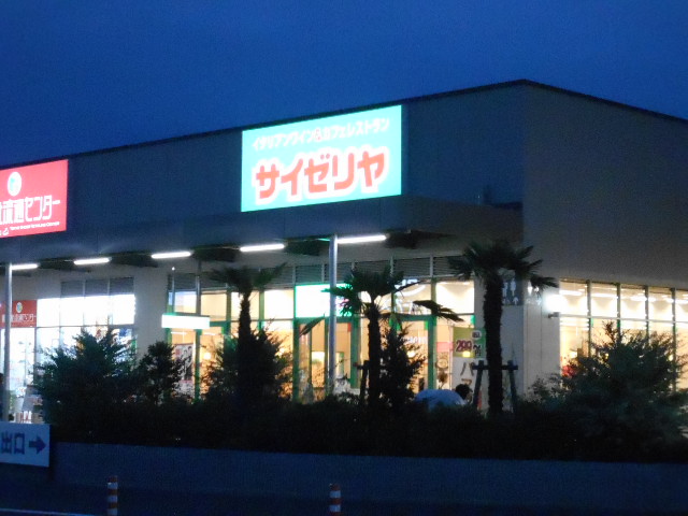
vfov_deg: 19.4
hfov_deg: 25.7
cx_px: 344
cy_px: 258
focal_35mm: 76
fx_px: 1511
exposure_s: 1/50
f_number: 5.8
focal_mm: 13.5
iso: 3200
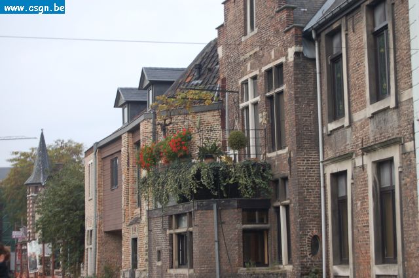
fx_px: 958
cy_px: 139
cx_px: 210
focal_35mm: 82
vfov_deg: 16.5
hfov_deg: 24.7
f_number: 5.6
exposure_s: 1/350
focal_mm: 55
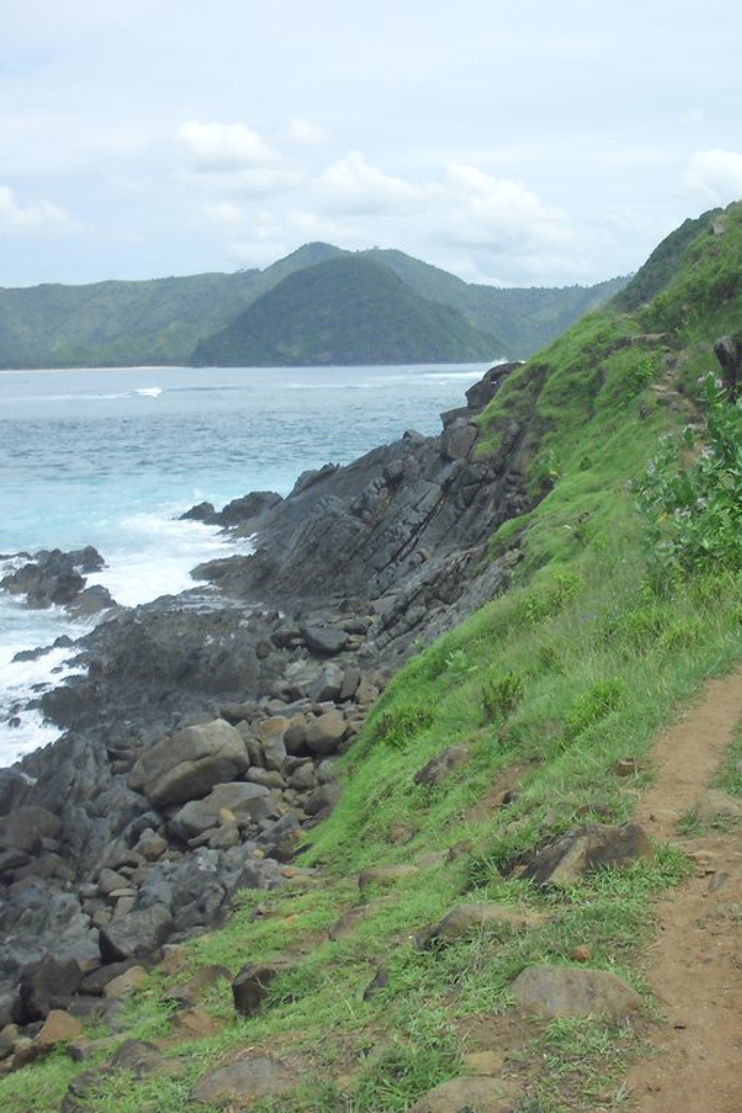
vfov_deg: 37.5
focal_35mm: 53
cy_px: 555
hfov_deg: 25.3
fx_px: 1639
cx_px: 525
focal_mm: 6.2
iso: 100
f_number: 8
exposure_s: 1/250
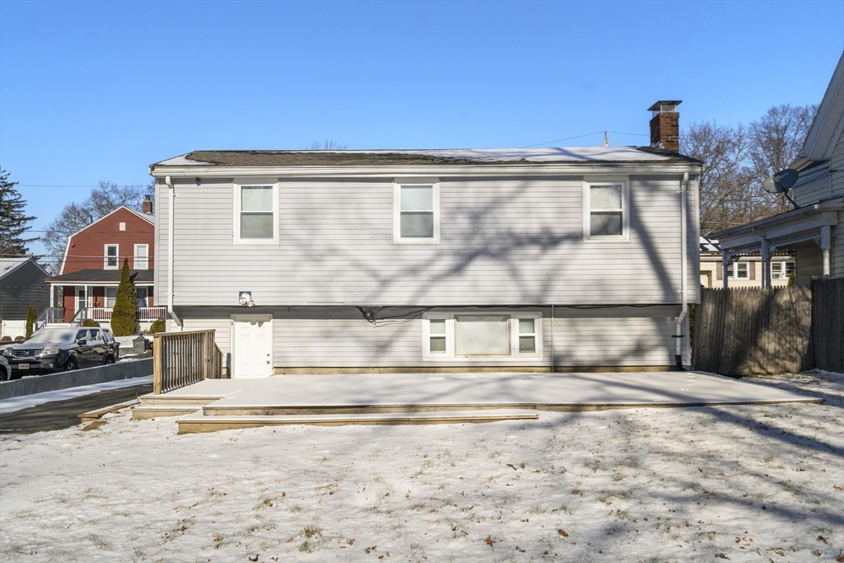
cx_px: 422
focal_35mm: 30
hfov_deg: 61.9
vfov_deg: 43.6
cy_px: 282
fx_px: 703
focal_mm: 30
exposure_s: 1/4000
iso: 320
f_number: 7.1
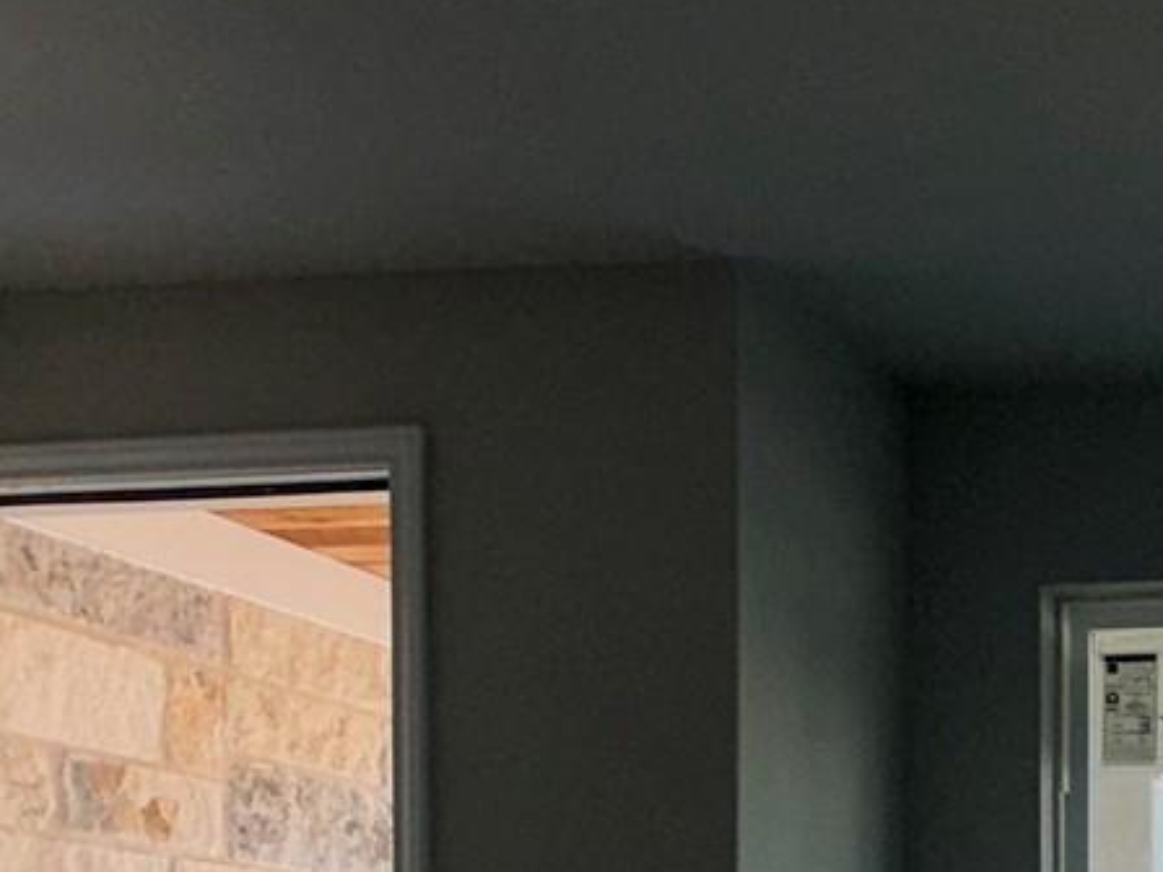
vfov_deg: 20.9
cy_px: 1132
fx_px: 2150
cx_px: 1516
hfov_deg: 25.9
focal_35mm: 64
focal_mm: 2.22
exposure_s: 1/209
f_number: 2.2
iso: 16
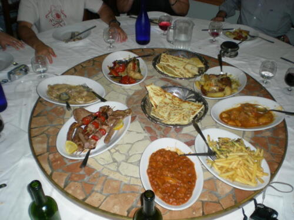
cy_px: 110
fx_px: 323
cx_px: 147
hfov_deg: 49.0
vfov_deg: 37.7
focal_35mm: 38
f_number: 3.1
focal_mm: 6.3
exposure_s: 1/60
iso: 59
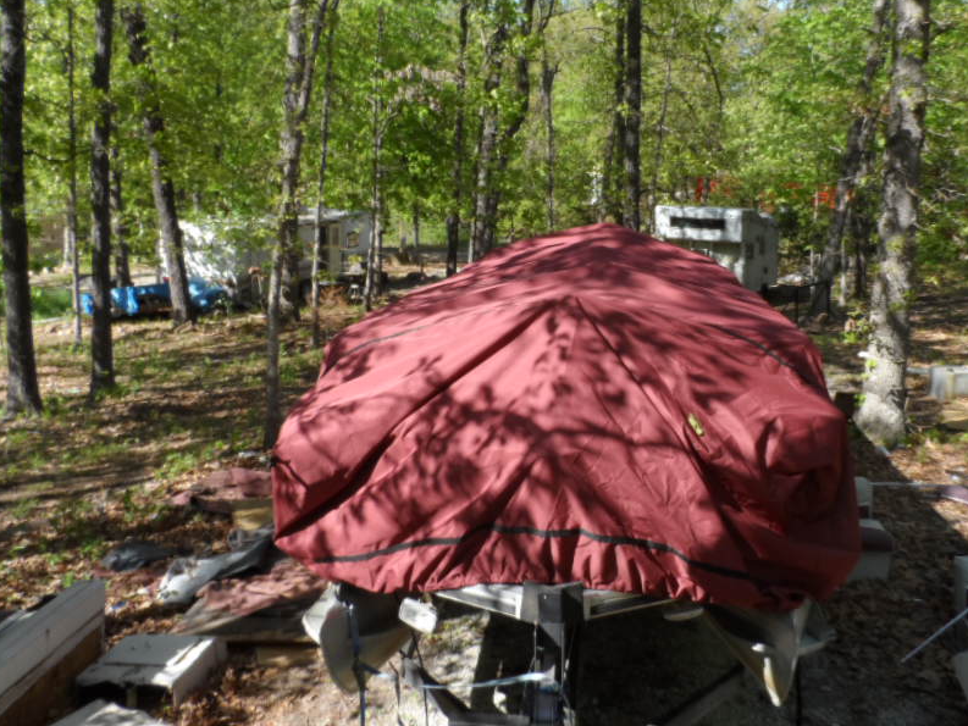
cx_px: 574
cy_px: 287
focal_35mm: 31
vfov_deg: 45.2
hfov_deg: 57.9
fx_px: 867
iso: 80
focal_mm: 4
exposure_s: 1/350
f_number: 3.2
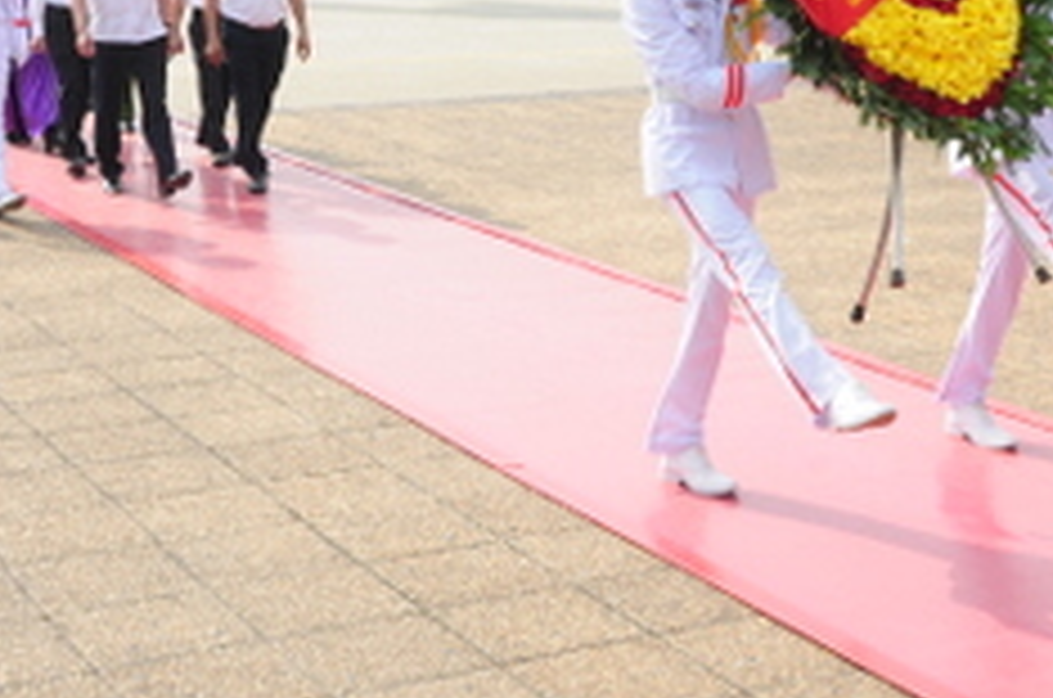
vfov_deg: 17.2
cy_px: -27
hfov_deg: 26.3
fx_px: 2248
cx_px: 608
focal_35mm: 77
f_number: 14
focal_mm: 24
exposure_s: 1/125
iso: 320
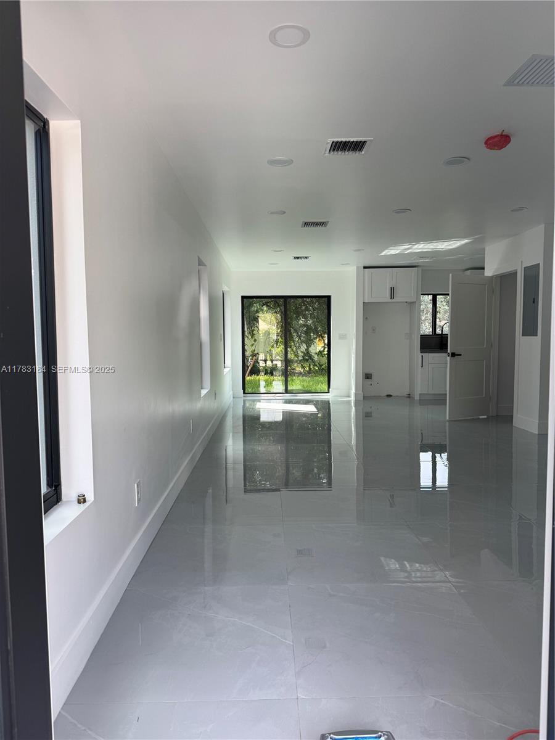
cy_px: 370
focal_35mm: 24
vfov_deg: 71.6
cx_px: 278
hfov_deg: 56.8
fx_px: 513
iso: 64
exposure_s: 1/257
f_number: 1.78
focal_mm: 6.76
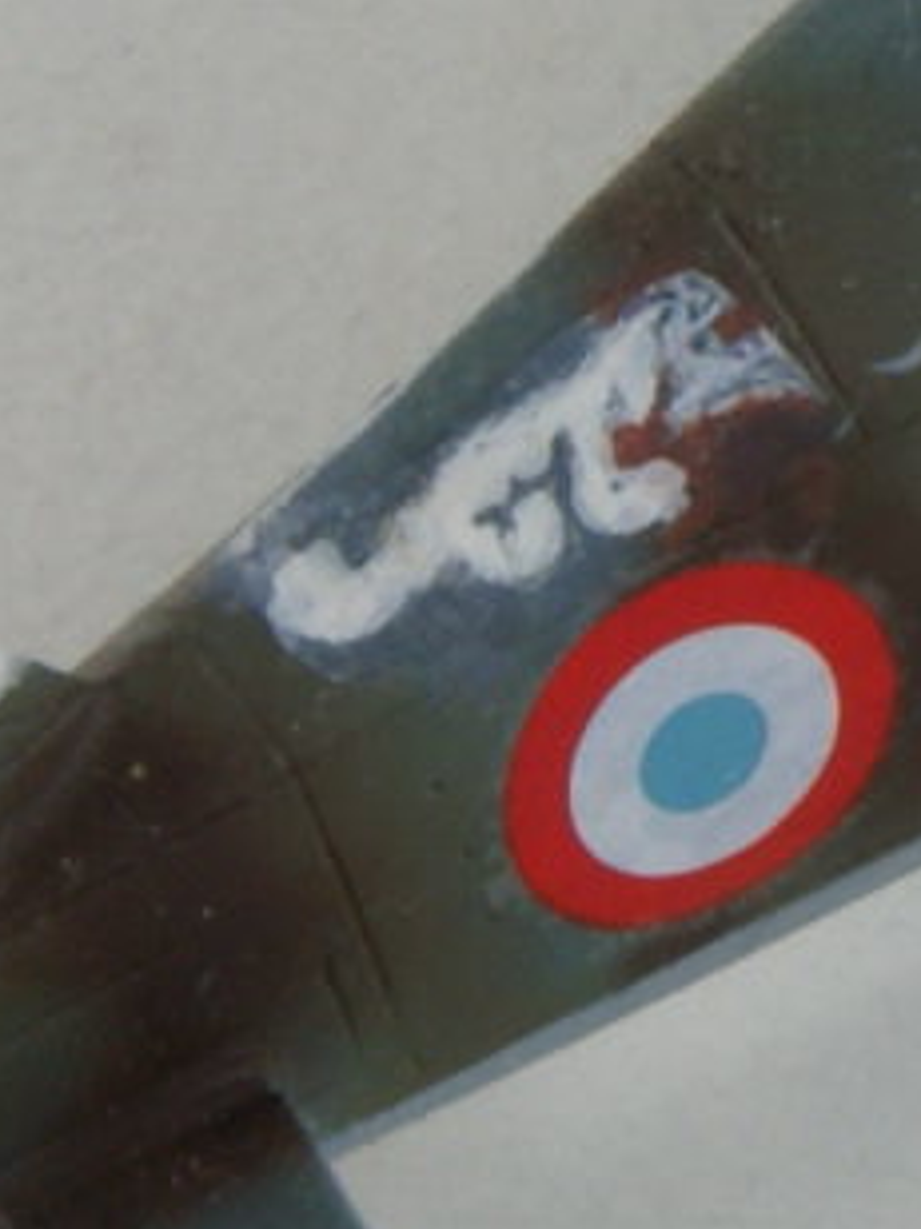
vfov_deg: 3.7
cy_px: -196
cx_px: 1766
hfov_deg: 2.7
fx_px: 19121
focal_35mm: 539
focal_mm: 60
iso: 200
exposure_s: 1/2.5
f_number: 29
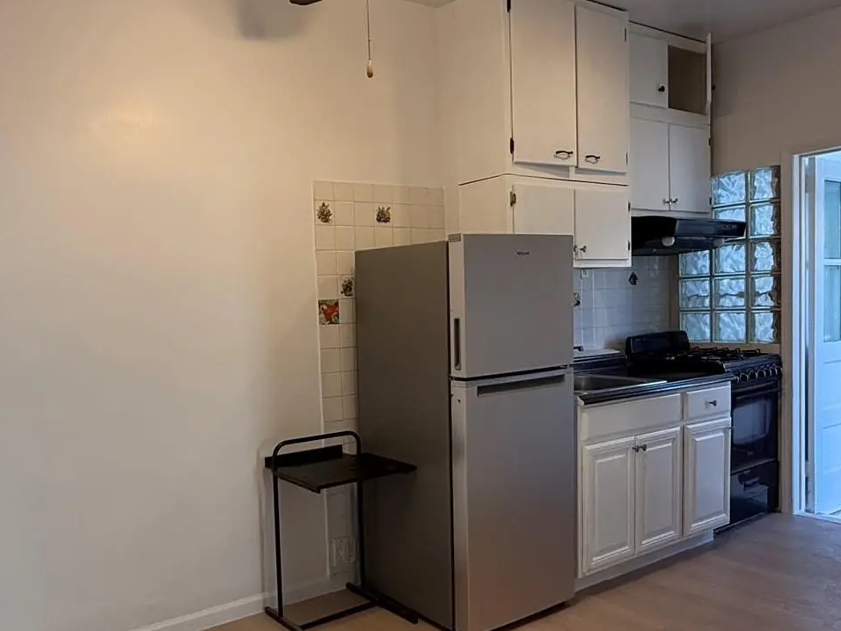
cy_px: 349
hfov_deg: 59.2
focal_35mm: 30
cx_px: 314
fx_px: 729
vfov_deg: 46.7
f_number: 2.2
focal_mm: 2.22
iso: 125
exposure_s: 1/120
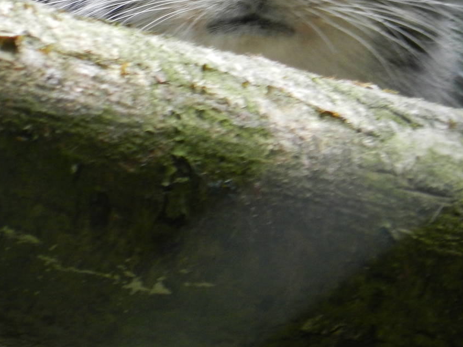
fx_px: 20592
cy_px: 40
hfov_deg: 1.3
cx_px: 215
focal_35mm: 1540
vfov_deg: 1.0
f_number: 5.7
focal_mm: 144
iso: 400
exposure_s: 1/60
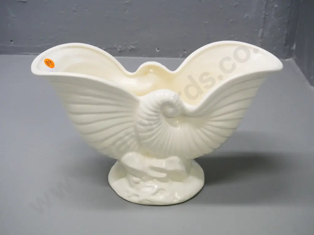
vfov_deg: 31.5
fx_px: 417
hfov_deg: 41.2
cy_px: 118
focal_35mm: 46
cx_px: 157
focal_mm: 23
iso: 3200
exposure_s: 1/200
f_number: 5.6
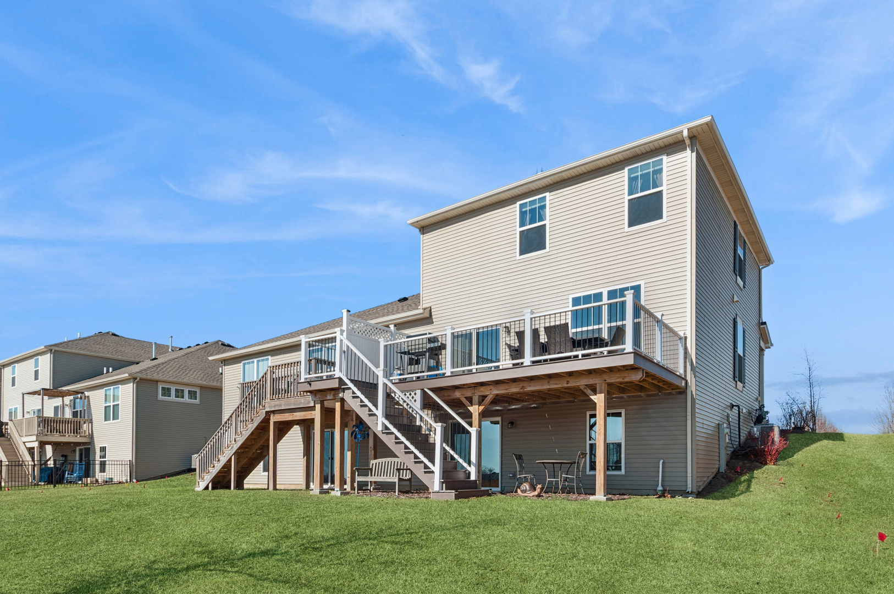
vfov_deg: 63.1
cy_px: 297
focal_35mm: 20
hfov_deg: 85.5
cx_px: 447
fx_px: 484
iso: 250
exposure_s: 1/500
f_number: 8
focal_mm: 13
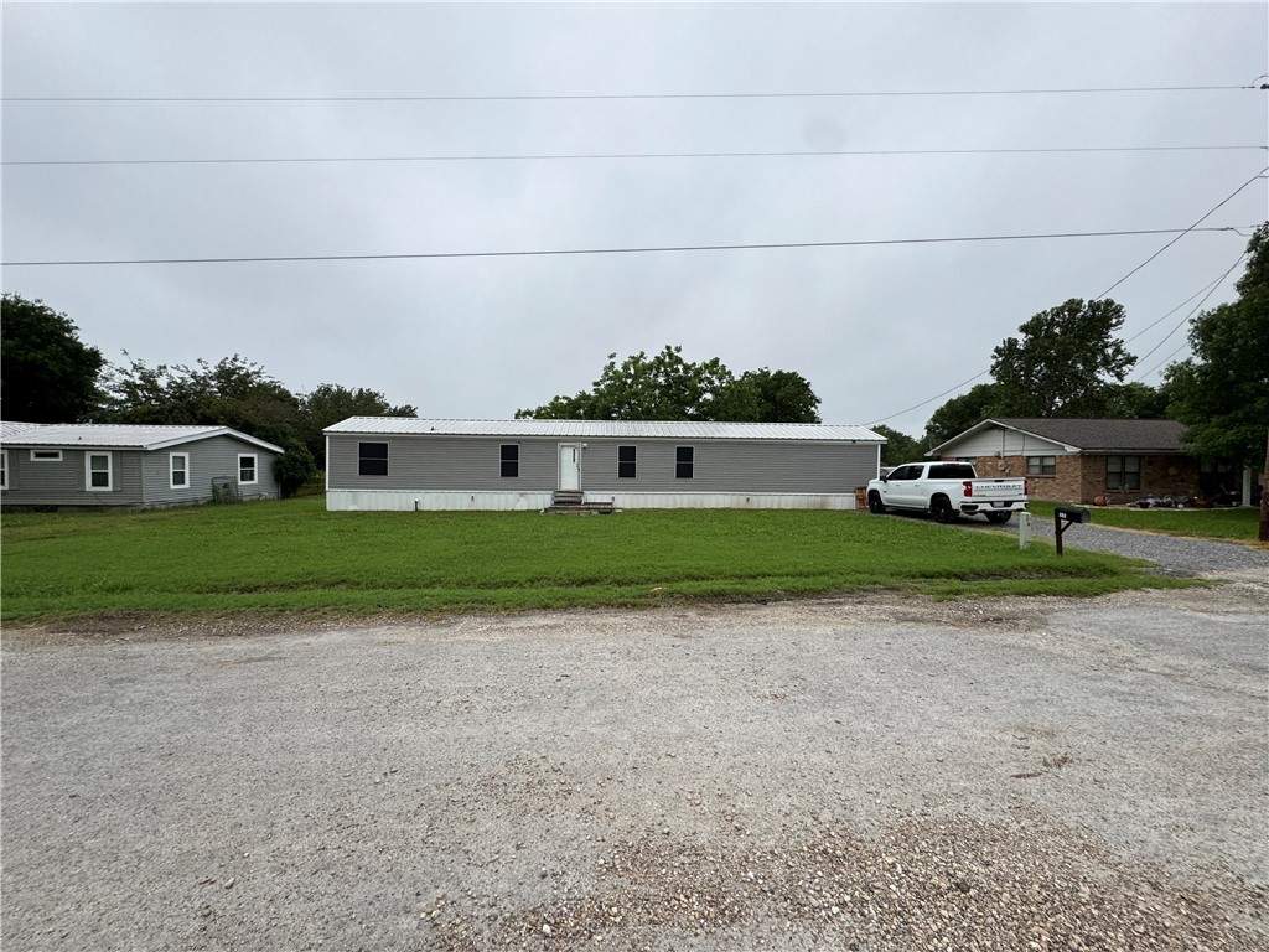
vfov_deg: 85.7
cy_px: 476
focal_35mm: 14
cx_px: 634
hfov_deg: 102.1
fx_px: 513
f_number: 2.2
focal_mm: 2.22
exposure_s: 1/99
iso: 64
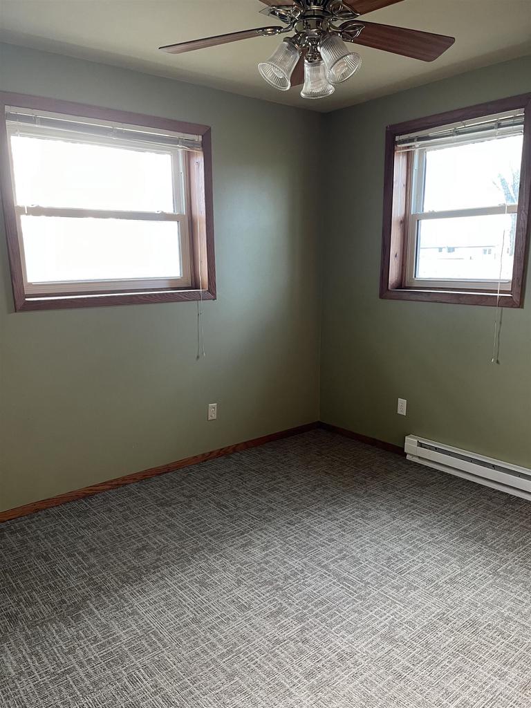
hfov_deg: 53.1
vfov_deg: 67.3
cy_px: 354
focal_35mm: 26
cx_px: 266
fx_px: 532
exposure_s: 1/60
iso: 200
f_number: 1.6
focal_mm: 5.1
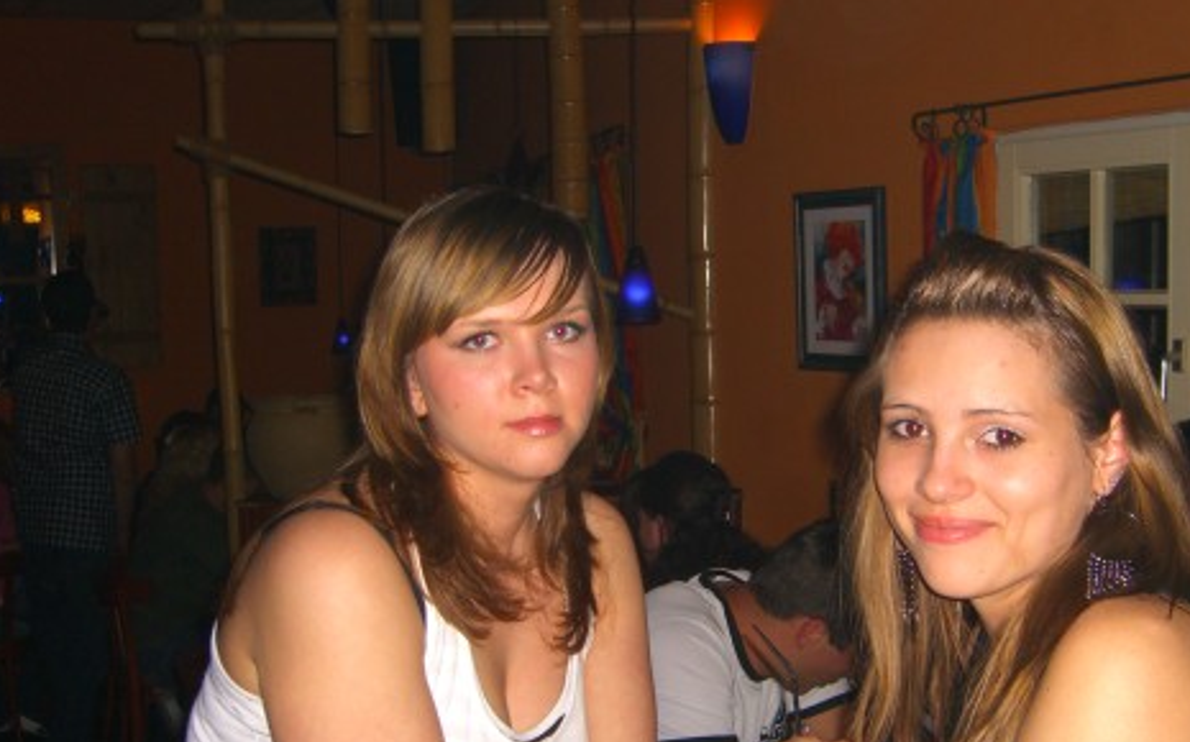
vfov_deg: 24.7
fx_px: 1685
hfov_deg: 38.7
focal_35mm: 52
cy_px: 473
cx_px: 711
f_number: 2.8
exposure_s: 1/60
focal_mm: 7.9
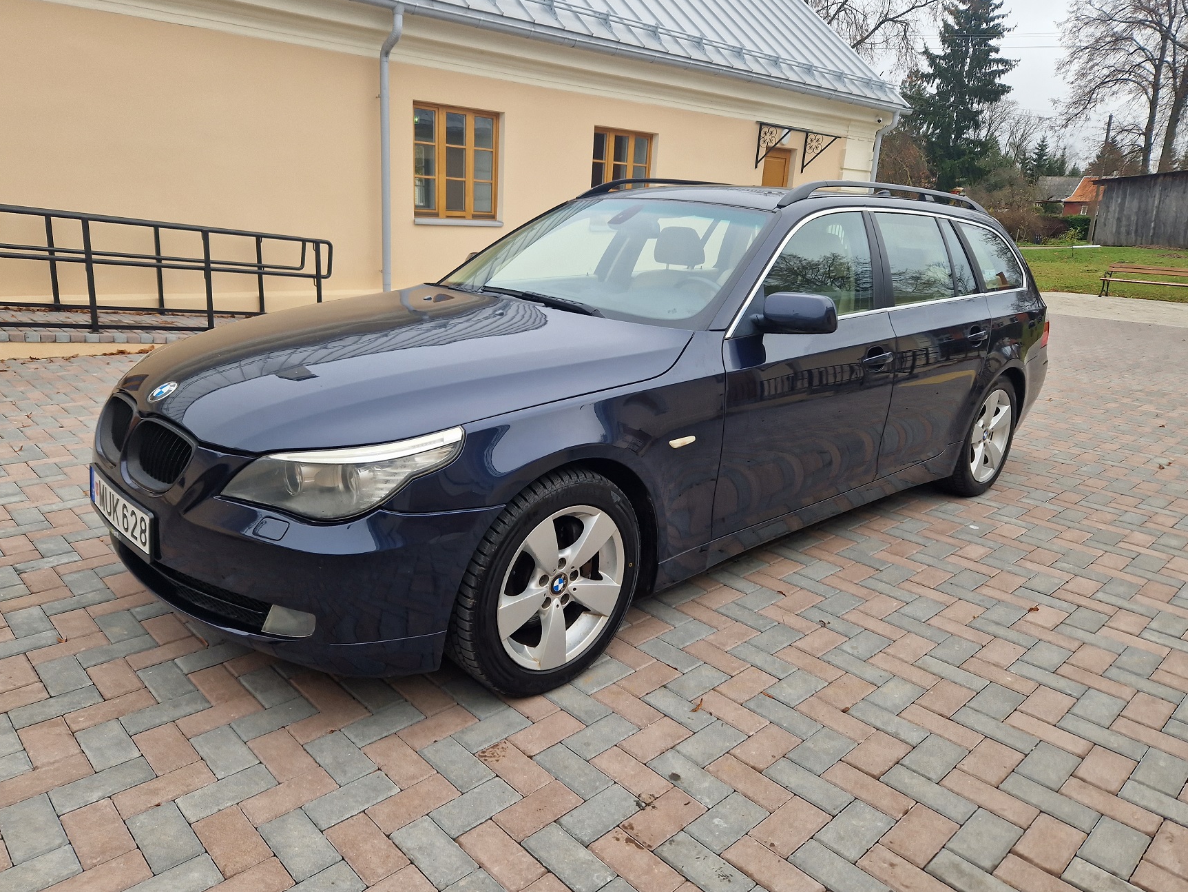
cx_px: 576
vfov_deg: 56.8
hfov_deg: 71.6
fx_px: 824
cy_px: 427
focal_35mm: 24
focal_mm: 5.4
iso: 50
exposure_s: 1/180
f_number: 1.8
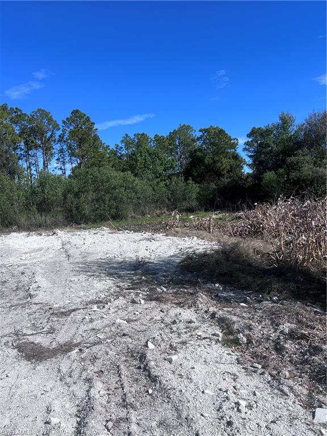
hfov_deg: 53.1
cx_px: 164
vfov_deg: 67.3
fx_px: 327
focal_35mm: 26
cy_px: 218
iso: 50
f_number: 1.5
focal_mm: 5.7
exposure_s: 1/6993
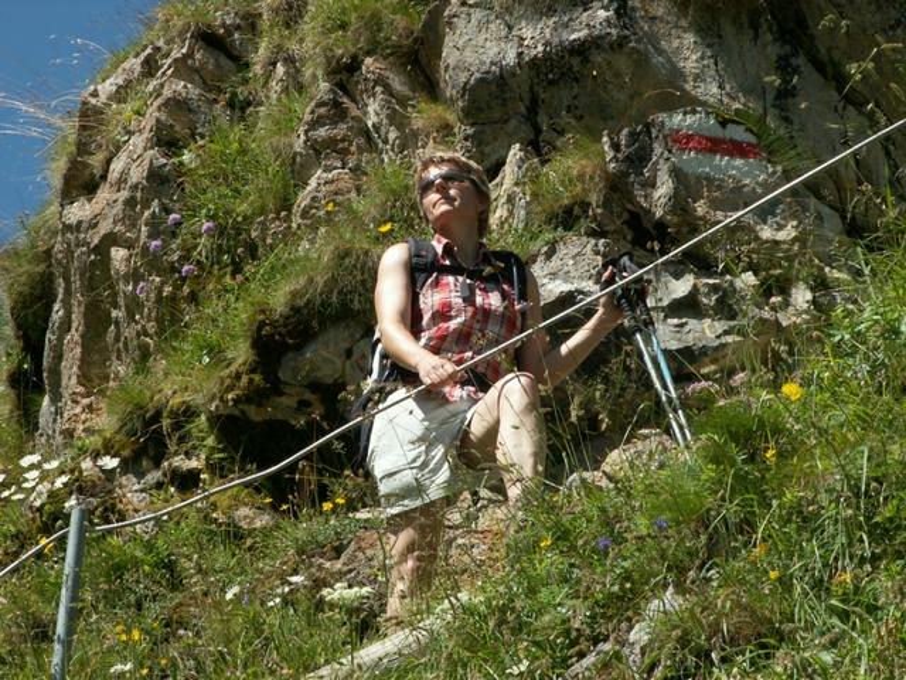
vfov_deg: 9.6
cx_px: 453
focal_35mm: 154
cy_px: 340
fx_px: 4031
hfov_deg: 12.8
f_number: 7.1
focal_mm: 25.26
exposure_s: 1/160
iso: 50
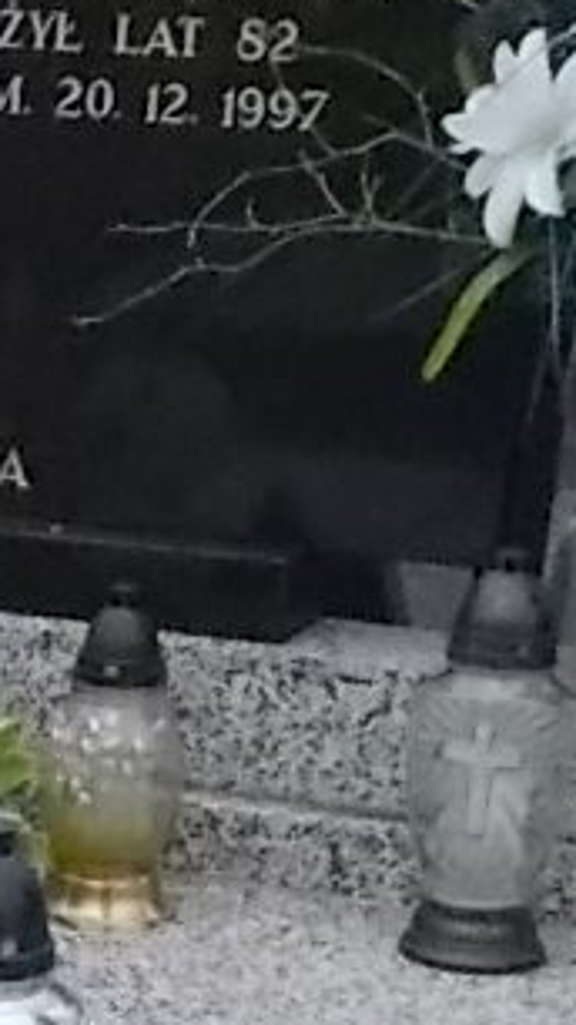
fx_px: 4021
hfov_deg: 7.6
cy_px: 1075
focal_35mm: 148
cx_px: -887
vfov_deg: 14.3
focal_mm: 4.6
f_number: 8
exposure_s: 1/640
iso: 400
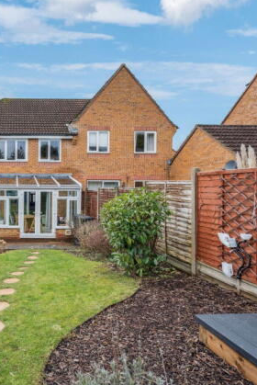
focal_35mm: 25
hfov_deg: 45.5
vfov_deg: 71.5
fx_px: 267
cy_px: 190
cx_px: 16
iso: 320
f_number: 5.6
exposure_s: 1/100
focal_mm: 16
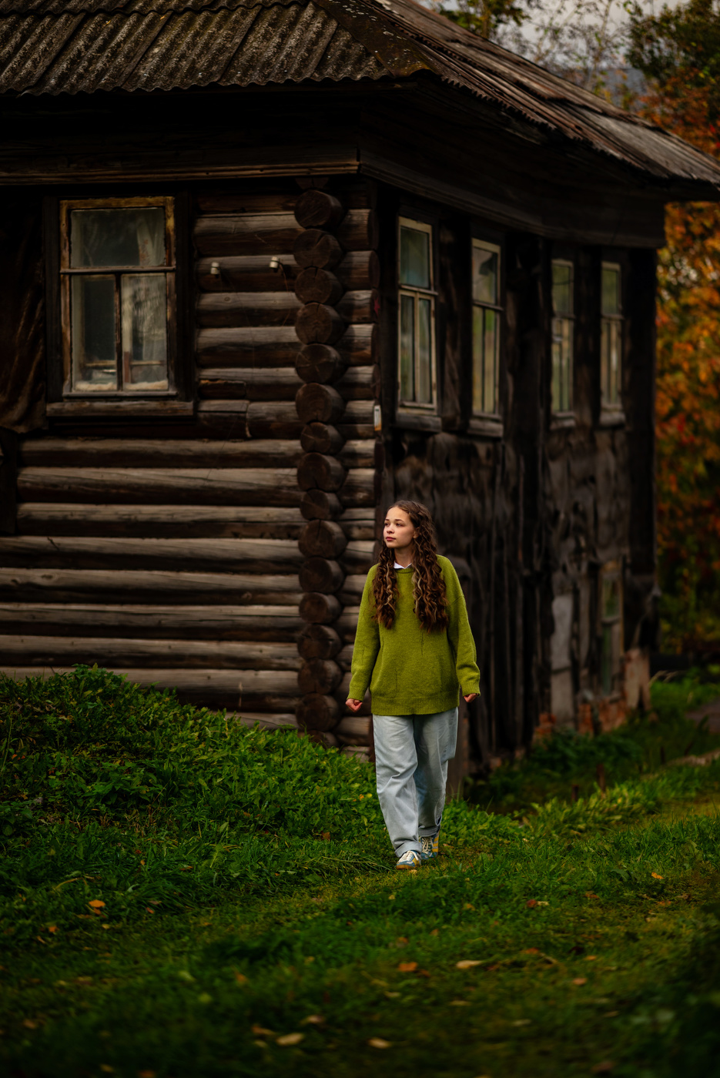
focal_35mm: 105
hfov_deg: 13.1
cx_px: 360
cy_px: 539
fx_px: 3146
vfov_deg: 19.4
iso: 100
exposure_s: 1/4000
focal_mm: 105
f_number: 1.6
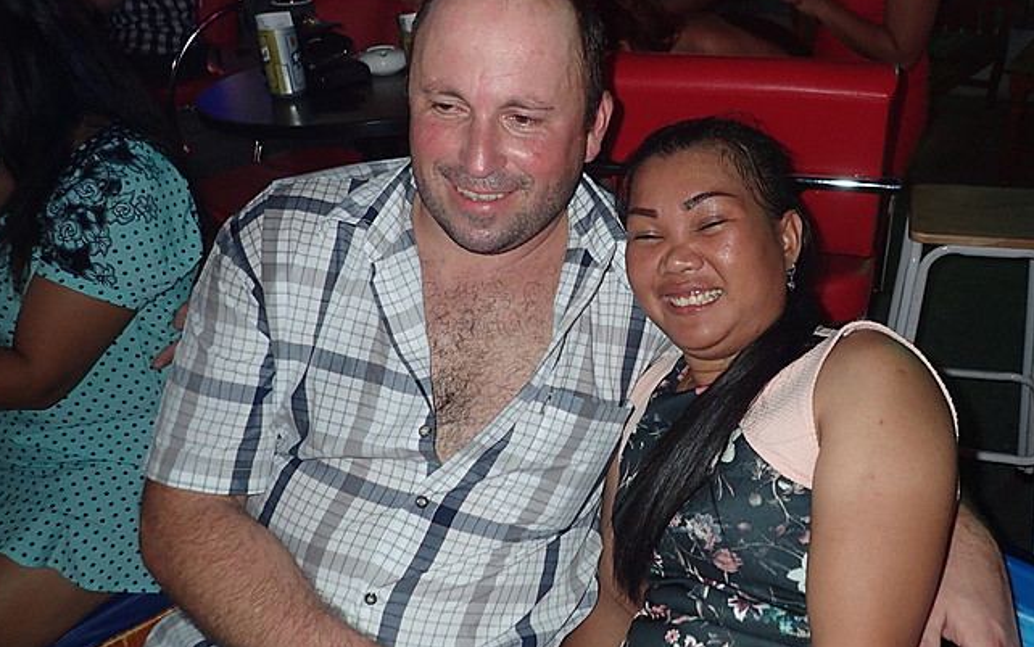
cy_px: 340
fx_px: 930
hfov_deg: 57.6
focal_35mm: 33
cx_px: 625
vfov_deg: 38.4
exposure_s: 1/30
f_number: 2
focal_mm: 4.5
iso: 200
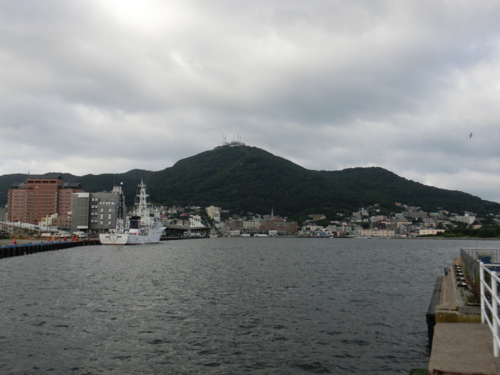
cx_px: 250
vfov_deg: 37.7
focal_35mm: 38
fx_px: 549
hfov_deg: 49.0
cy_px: 188
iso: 80
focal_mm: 6.67
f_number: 3.9
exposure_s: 1/500
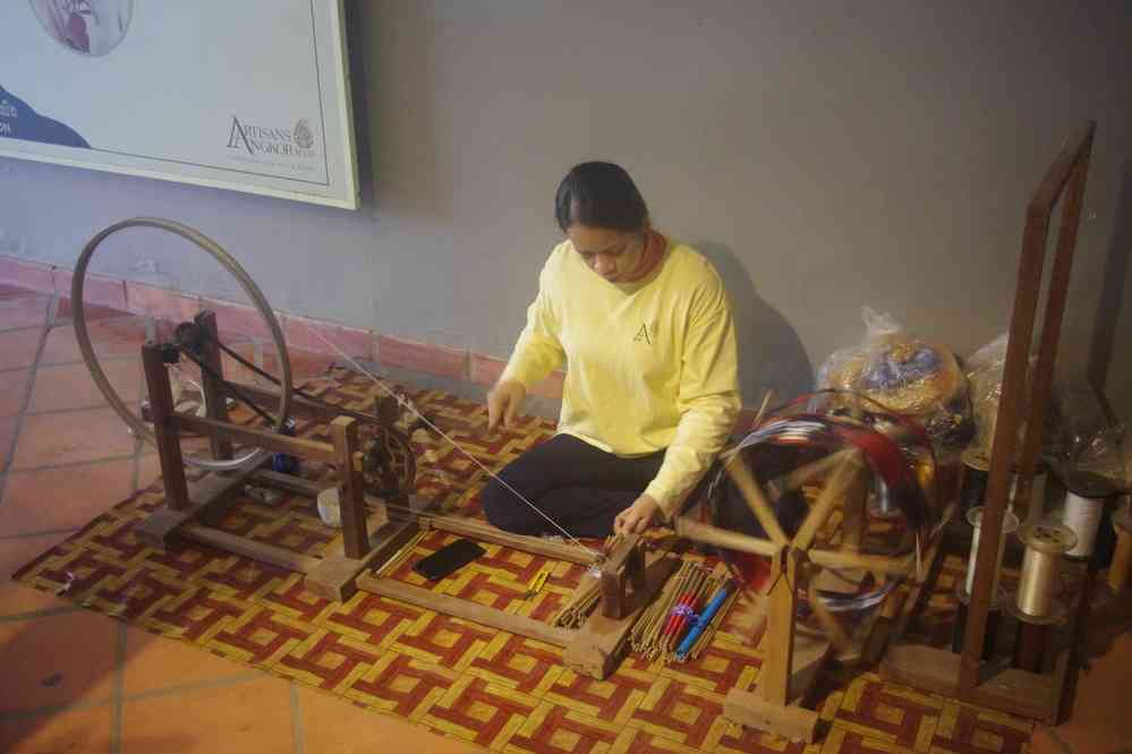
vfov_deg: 36.9
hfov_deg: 53.1
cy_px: 377
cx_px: 566
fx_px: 1132
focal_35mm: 36
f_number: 4
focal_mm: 24
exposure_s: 1/25
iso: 3200
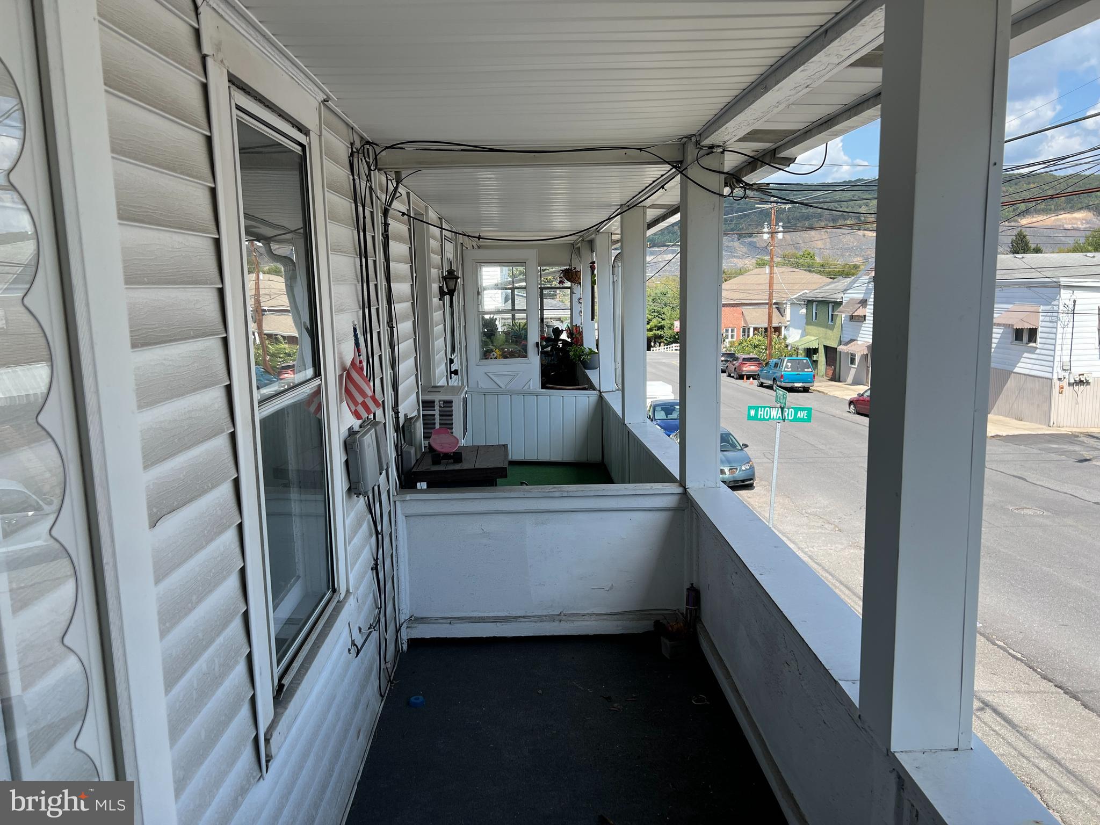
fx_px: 826
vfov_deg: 53.1
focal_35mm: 26
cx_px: 550
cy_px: 412
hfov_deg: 67.3
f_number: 1.5
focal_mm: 5.7
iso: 50
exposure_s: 1/1431
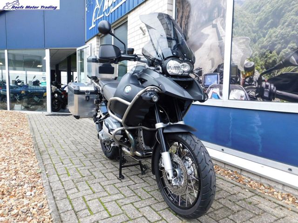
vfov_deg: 54.9
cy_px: 112
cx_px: 149
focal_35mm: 25
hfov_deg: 69.4
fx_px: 215
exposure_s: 1/50
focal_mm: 4.5
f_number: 3.1
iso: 125
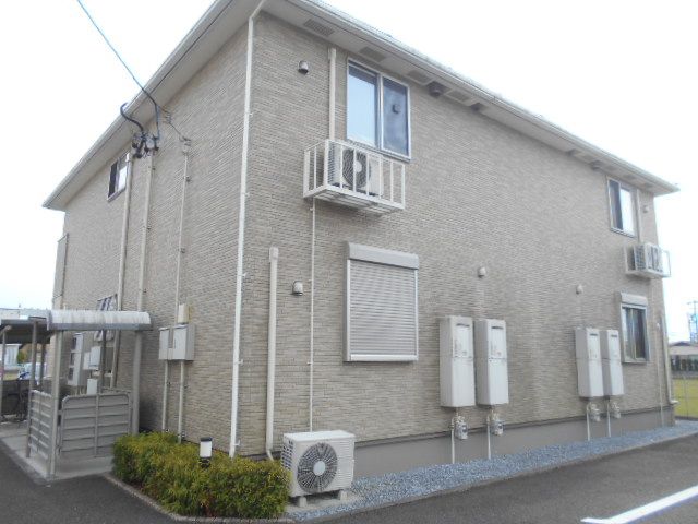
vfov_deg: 53.1
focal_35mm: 26
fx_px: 524
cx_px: 349
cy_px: 262
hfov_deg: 67.3
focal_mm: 4.6
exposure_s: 1/250
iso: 80
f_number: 3.2
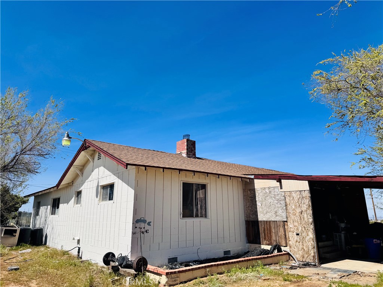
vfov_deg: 56.8
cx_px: 192
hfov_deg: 71.6
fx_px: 266
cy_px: 144
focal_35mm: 24
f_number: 1.78
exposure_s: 1/7092
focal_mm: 6.76
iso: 80
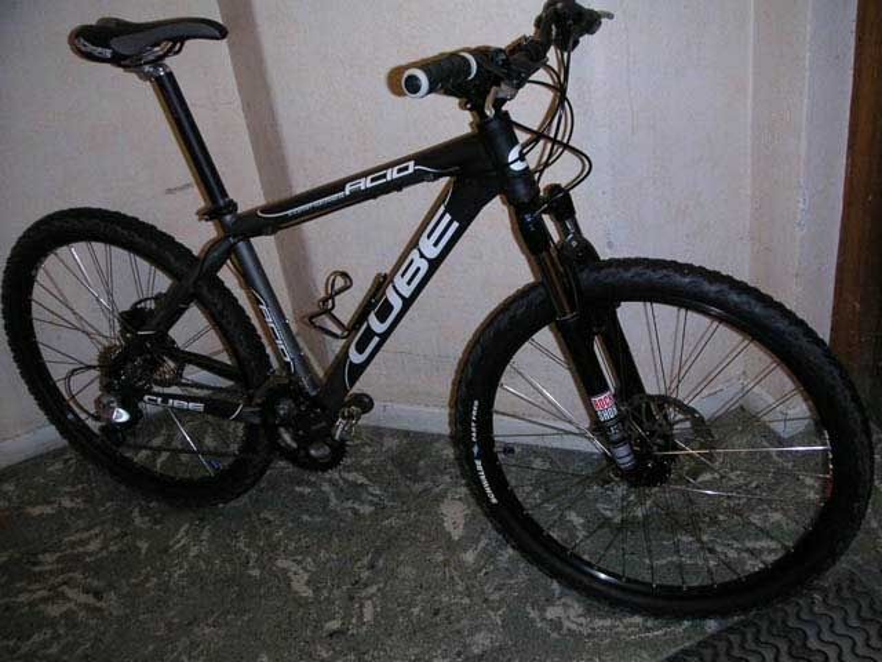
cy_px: 331
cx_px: 441
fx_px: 968
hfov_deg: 49.0
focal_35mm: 38
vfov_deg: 37.7
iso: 160
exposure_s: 1/45
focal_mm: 6
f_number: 2.8
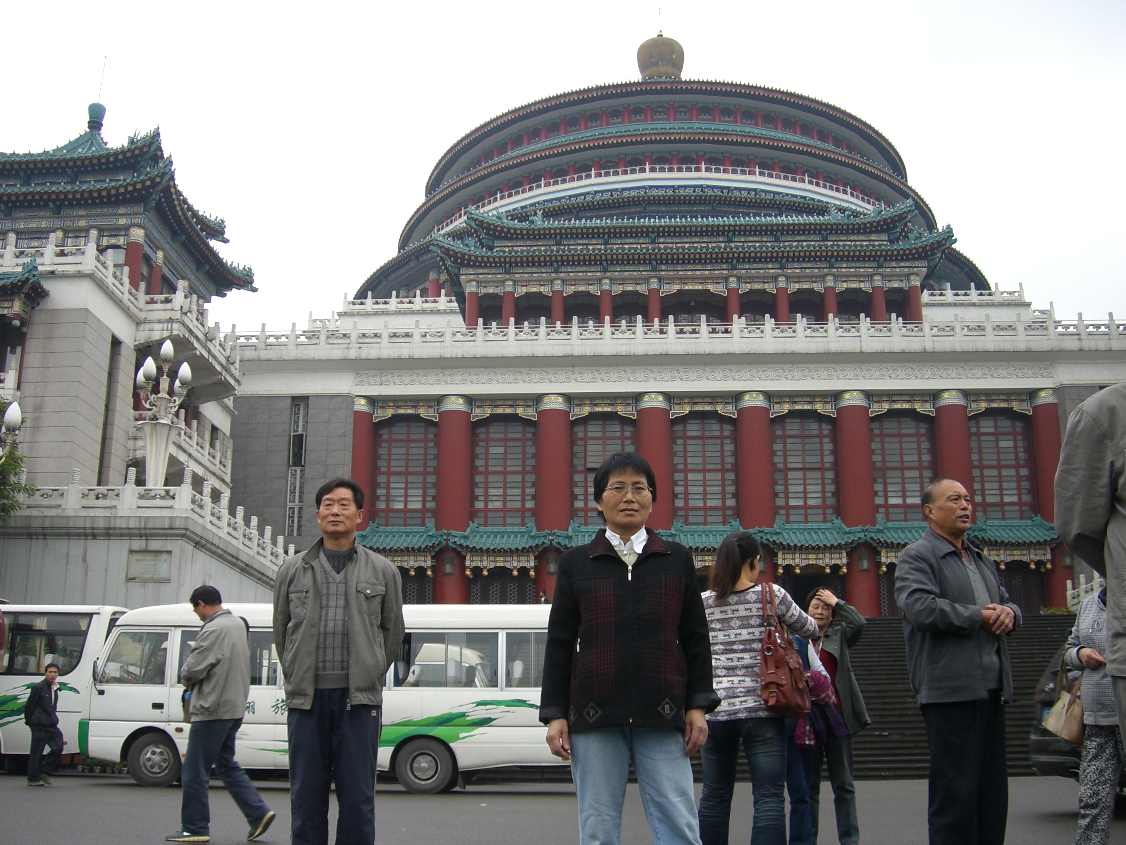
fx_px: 1236
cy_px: 422
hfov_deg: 49.0
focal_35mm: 38
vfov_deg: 37.7
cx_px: 563
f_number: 2.7
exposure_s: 1/80
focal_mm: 6.2
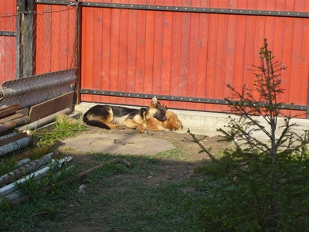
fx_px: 893
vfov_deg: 14.8
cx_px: 154
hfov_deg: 19.6
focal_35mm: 100
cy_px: 116
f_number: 5.1
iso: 100
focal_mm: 16.5
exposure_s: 1/200
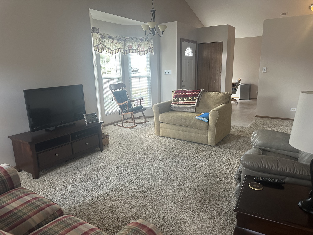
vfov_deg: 56.8
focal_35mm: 24
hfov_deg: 71.6
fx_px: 217
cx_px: 156
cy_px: 118
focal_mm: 6.86
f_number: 1.78
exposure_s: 1/85
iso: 250
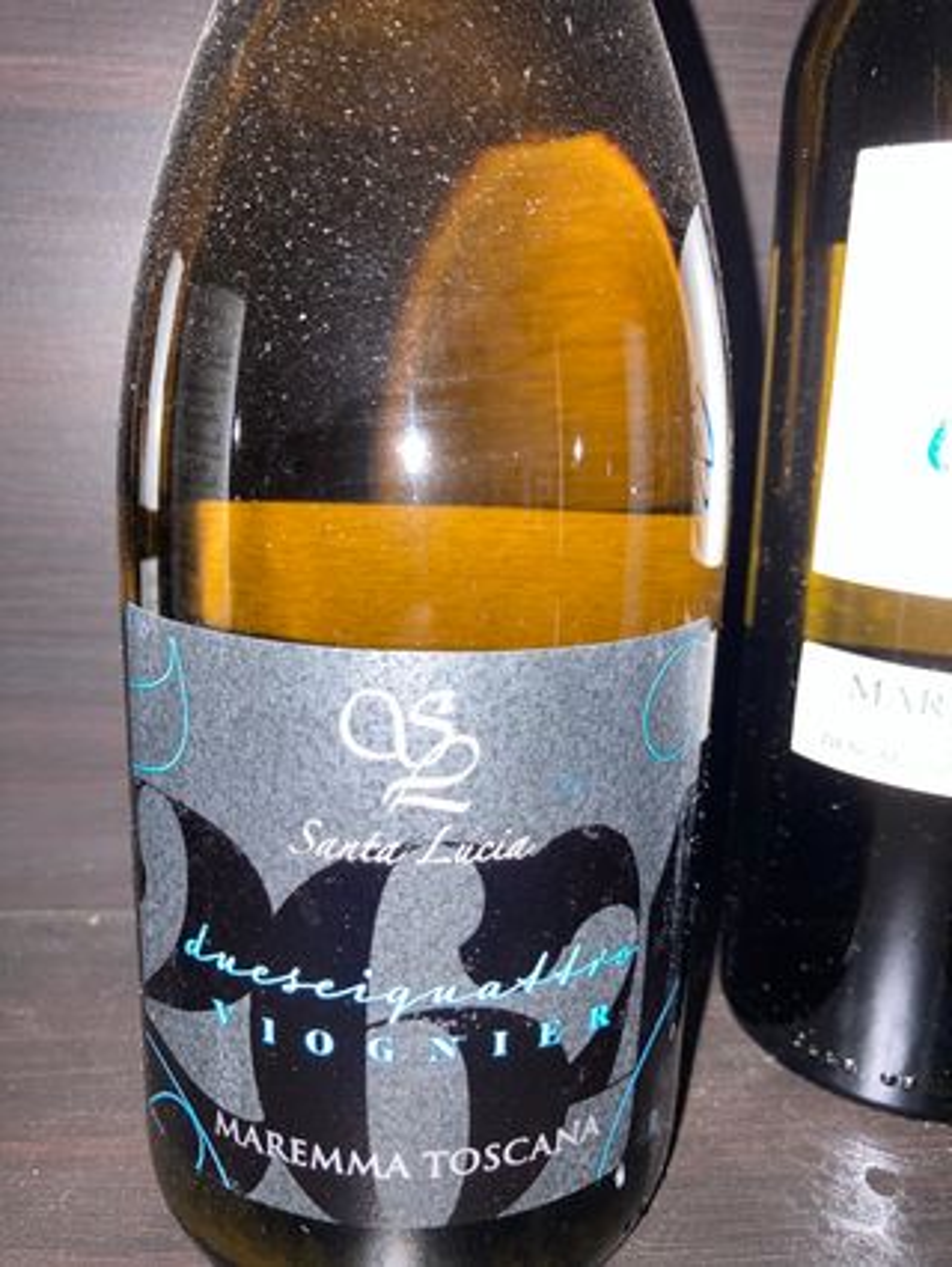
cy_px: 634
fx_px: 1026
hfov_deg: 49.8
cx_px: 476
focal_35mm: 28
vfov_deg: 63.4
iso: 32
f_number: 1.8
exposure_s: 1/22
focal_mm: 3.99
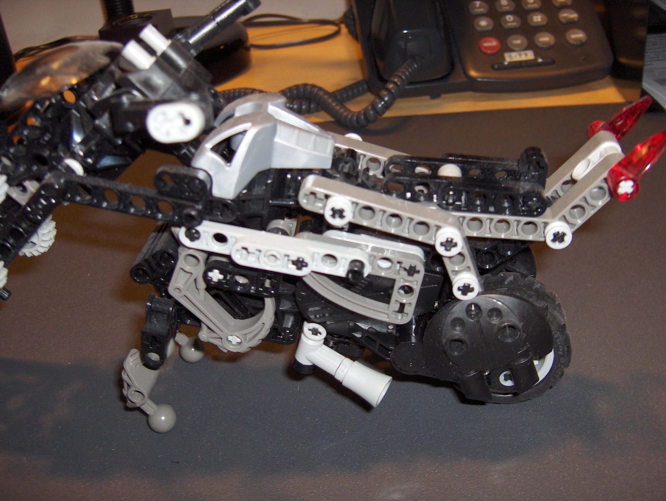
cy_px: 250
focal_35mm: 39
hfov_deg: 47.8
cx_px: 333
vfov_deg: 36.9
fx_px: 751
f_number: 2.8
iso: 100
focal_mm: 8
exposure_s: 1/60
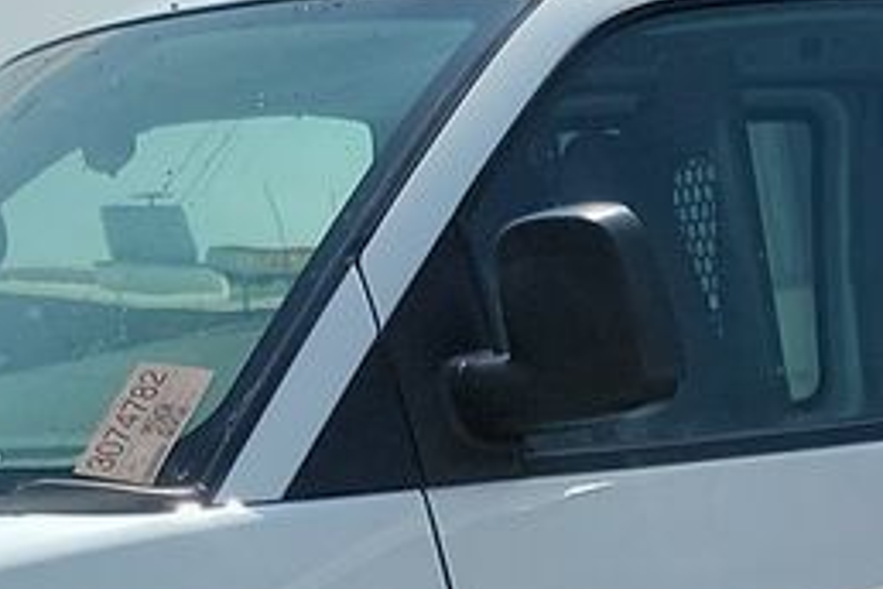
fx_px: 3802
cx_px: 2043
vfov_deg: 8.4
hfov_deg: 11.3
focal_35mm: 155
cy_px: 1161
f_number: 1.8
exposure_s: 1/1013
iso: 50
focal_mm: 6.7
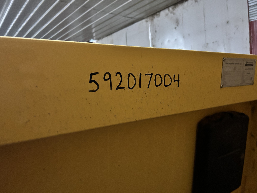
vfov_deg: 53.1
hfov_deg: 67.3
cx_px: 128
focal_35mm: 26
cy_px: 96
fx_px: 193
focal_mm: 5.7
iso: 800
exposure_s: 1/30
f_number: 1.5
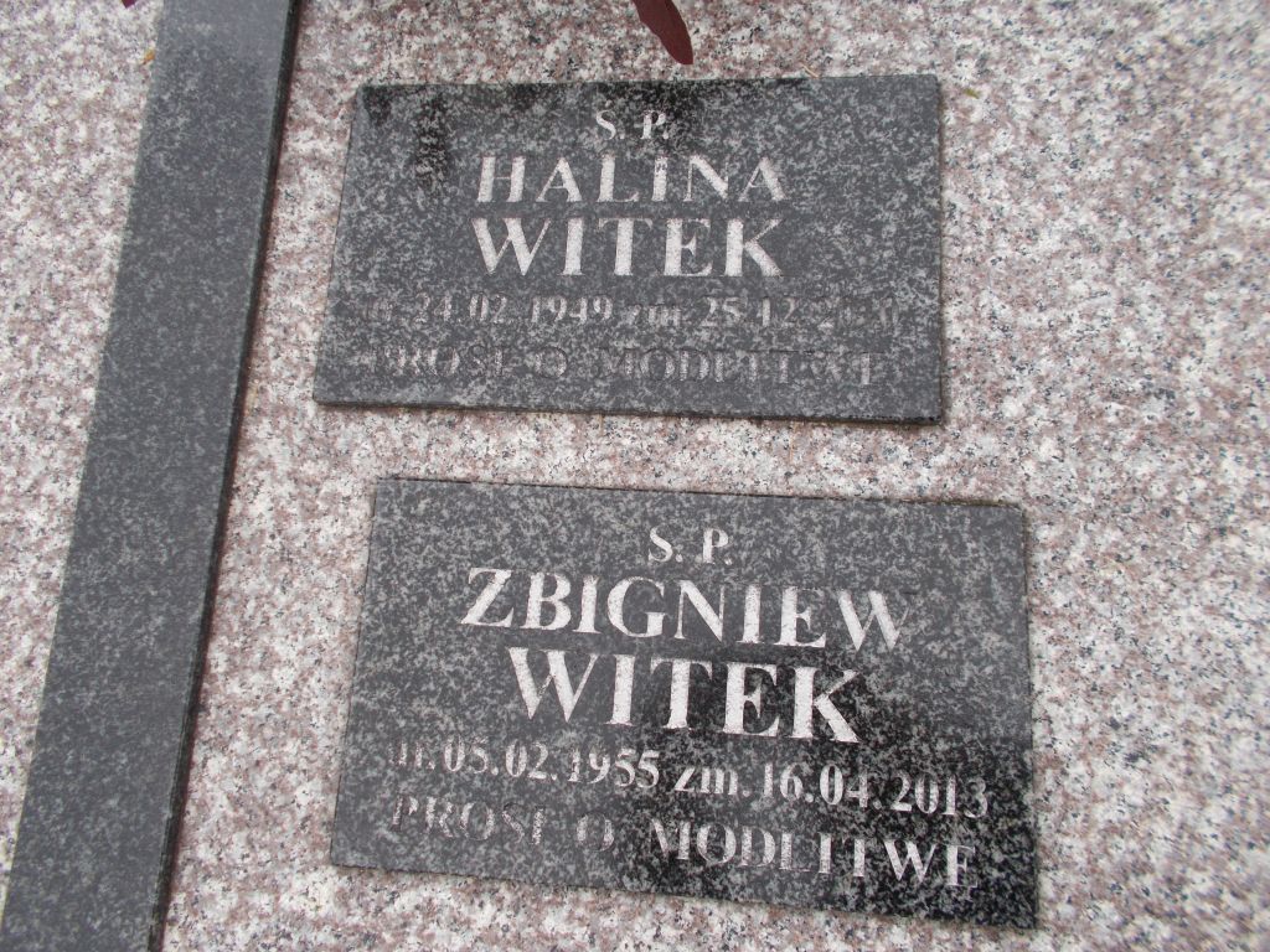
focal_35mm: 26
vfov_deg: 53.1
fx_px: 954
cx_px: 635
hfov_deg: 67.3
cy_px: 476
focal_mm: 4.6
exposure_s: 1/125
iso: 80
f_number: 3.2
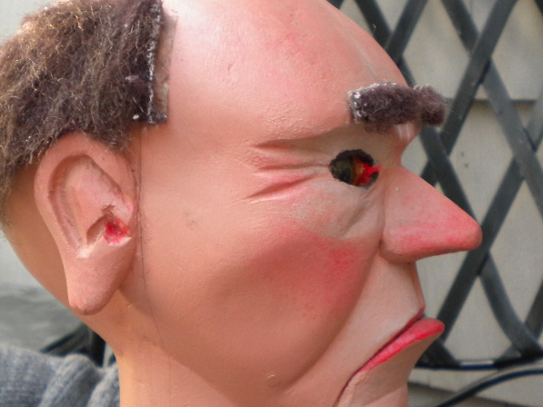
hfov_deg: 32.1
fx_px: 941
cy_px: 235
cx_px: 220
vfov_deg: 24.4
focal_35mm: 60
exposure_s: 1/56.4
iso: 196
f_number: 3.1
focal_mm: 6.3
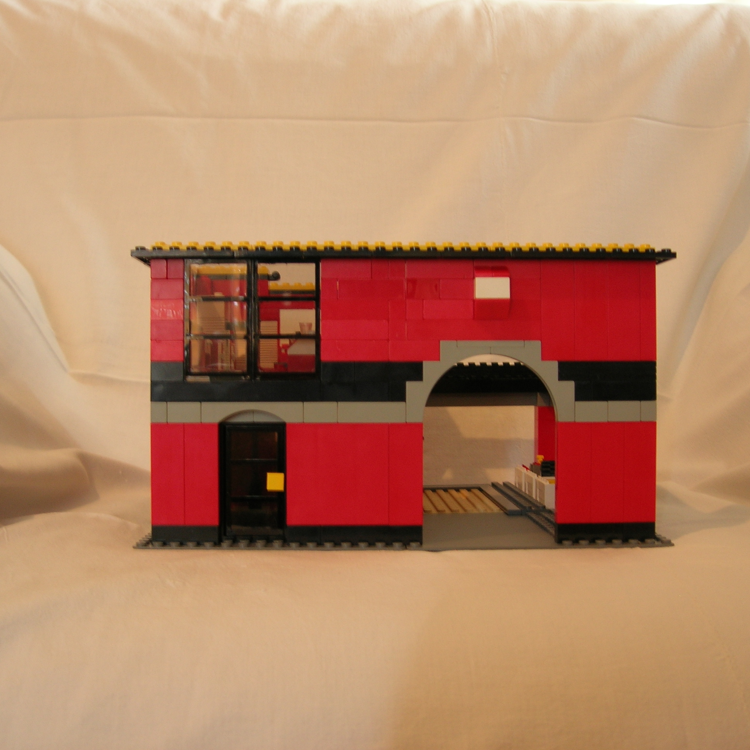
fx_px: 1103
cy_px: 374
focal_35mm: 45
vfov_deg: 37.6
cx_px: 378
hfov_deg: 37.6
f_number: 2.8
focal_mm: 7.8
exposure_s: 1/9.1
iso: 64
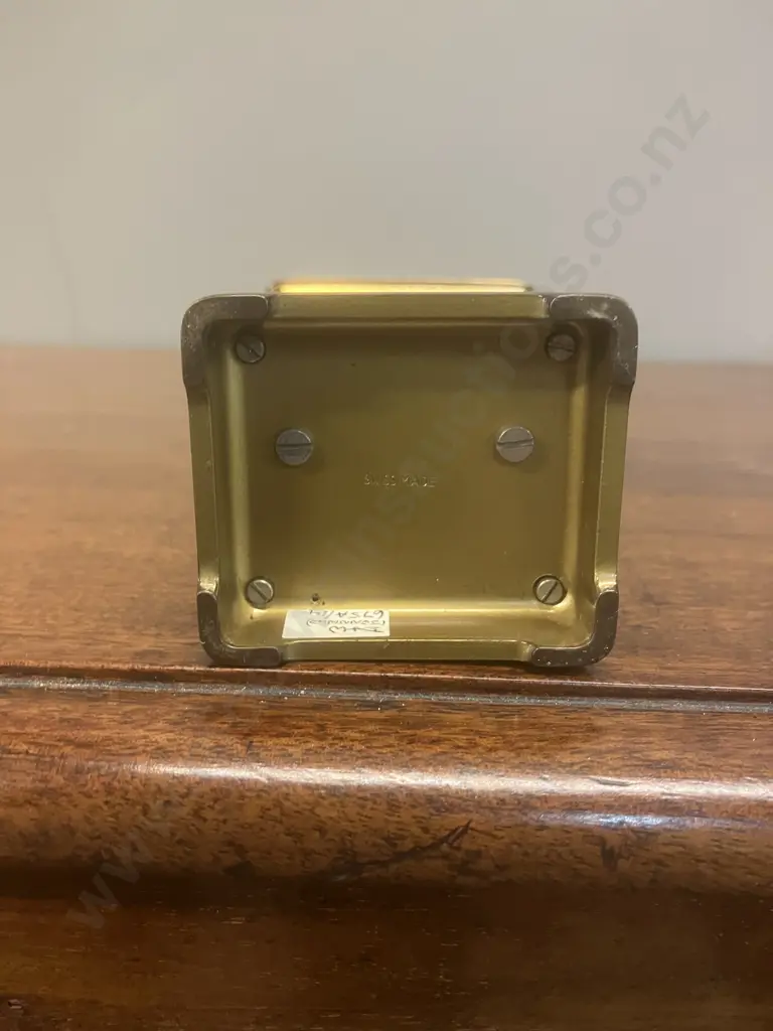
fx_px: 834
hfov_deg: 49.7
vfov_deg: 63.4
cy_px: 516
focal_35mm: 28
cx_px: 386
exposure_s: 1/33
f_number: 1.8
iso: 250
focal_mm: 3.99
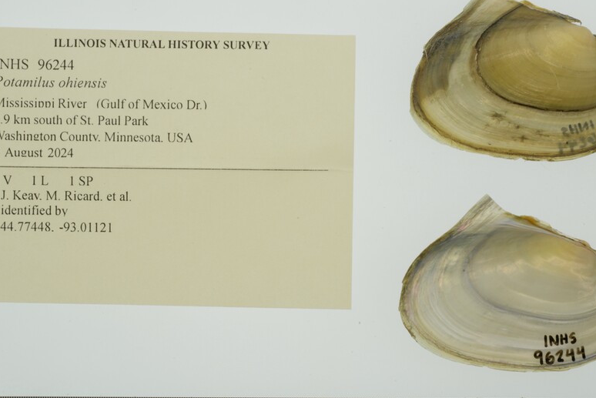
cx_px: 340
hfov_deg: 21.9
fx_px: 1540
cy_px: 190
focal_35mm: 93
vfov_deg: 14.7
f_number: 32
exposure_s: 1/13
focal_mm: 60
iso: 100
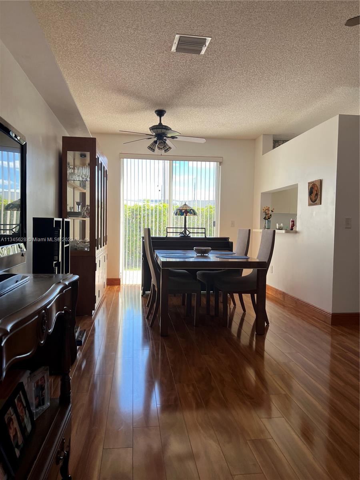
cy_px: 240
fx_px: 361
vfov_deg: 67.3
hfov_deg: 53.1
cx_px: 180
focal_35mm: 26
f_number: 1.5
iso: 40
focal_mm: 5.7
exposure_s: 1/290
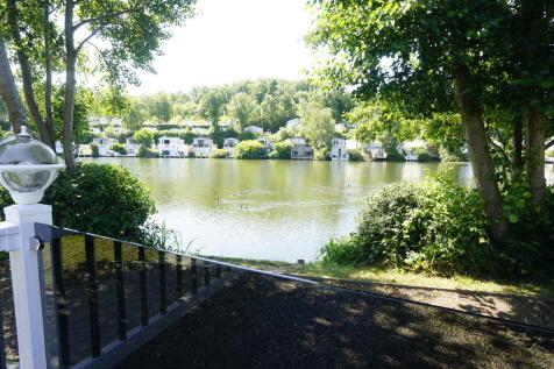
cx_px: 277
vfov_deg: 64.5
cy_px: 184
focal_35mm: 19
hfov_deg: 86.9
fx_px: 292
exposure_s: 1/60
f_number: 16
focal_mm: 19
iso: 1000
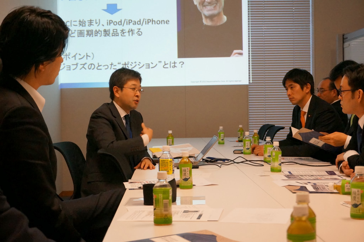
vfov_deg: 21.5
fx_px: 636
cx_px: 182
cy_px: 121
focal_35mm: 63
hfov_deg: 31.9
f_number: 5.6
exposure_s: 1/125
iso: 3200
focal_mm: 42
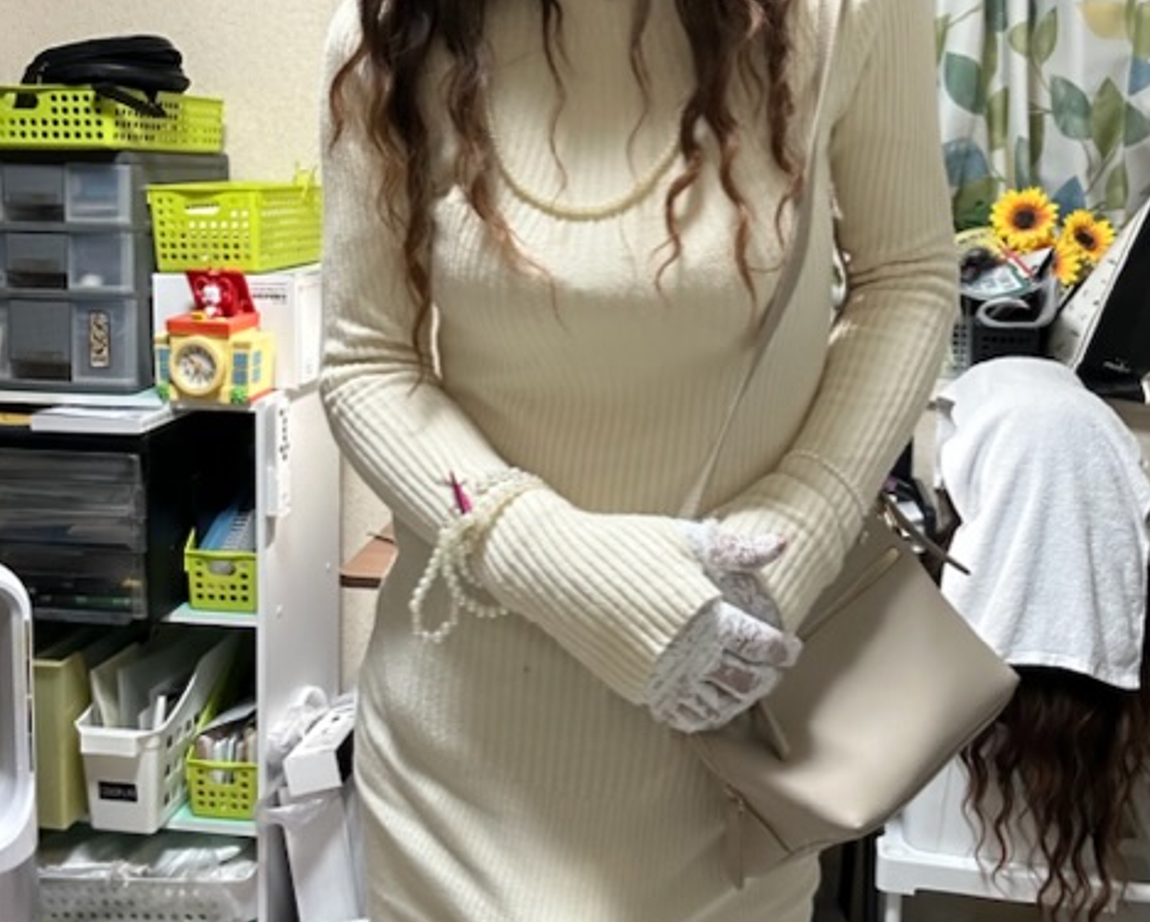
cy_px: 288
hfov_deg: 45.8
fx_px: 1362
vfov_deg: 36.9
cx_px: 581
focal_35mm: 40
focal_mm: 2.69
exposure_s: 1/60
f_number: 1.9
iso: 200
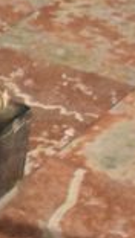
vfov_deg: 10.2
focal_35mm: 211
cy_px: 70
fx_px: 1340
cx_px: -483
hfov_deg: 4.9
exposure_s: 1/13
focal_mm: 20
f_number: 4.2
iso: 12800
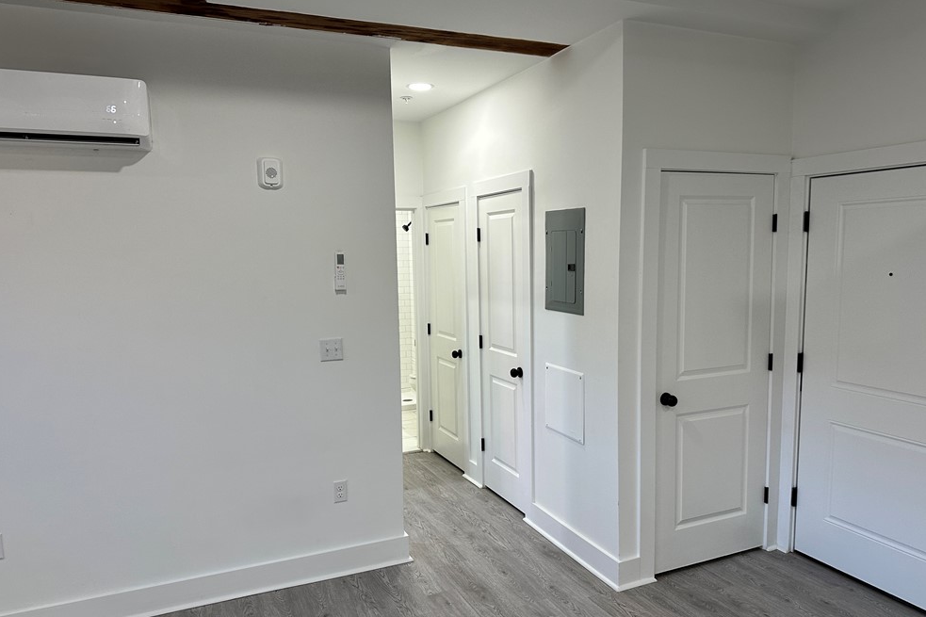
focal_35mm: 26
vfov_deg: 49.5
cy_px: 331
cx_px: 462
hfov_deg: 69.4
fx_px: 669
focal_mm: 6.86
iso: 125
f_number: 1.78
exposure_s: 1/120
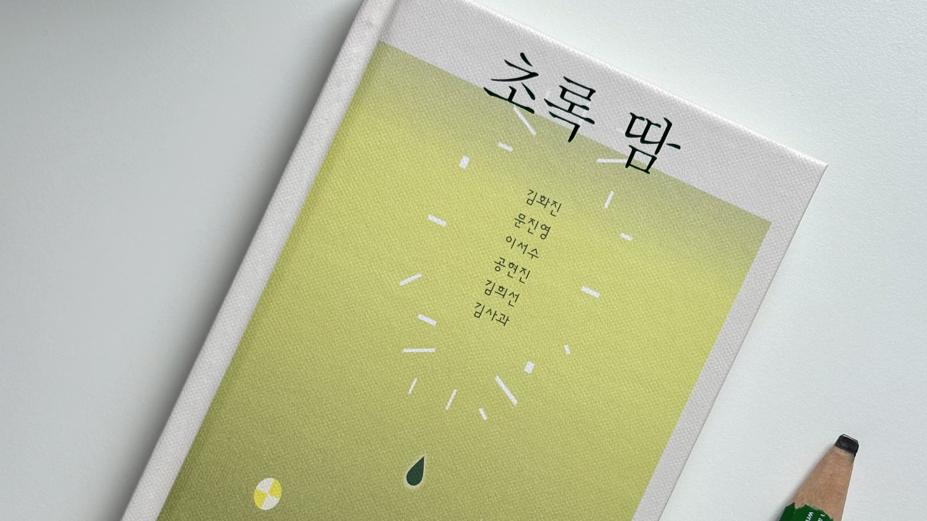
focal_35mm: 77
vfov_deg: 15.6
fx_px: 1893
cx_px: 464
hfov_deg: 27.5
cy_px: 394
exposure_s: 1/150
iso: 32
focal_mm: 5.96
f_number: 1.6
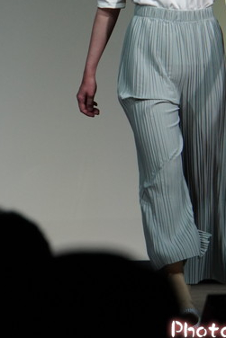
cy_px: 62
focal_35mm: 510
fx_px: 4798
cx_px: 146
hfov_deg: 2.7
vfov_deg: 4.0
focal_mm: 200
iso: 2000
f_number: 7.1
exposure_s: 1/320
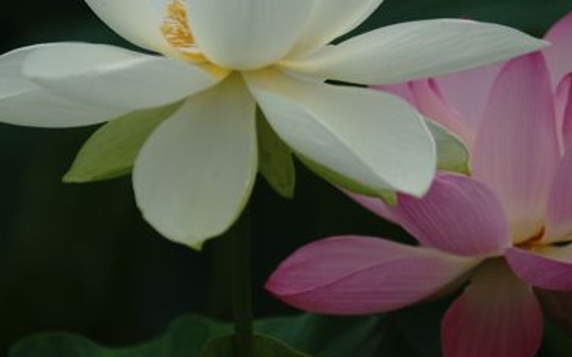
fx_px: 7745
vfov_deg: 2.6
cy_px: 133
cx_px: 275
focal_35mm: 497
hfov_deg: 4.2
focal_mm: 180
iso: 100
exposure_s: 1/2000
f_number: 2.8
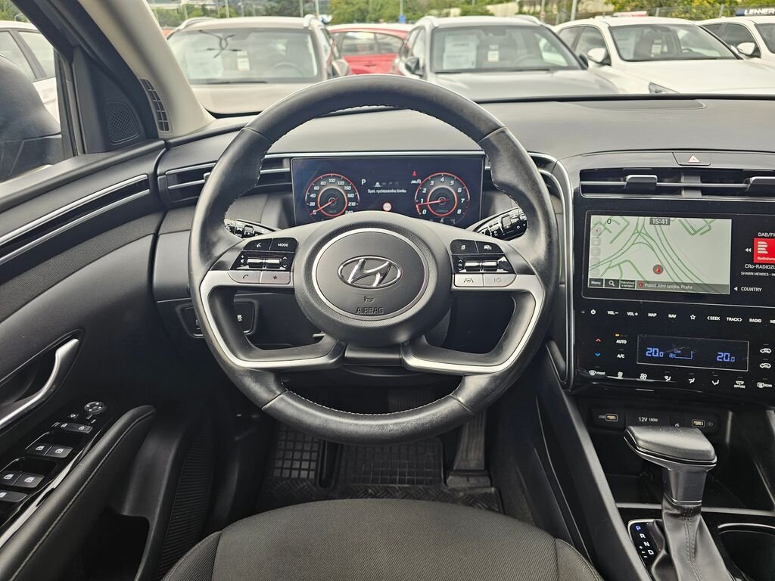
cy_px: 290
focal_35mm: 23
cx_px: 388
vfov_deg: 58.9
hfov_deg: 73.9
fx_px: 515
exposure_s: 1/100
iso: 25
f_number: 1.7
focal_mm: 6.3
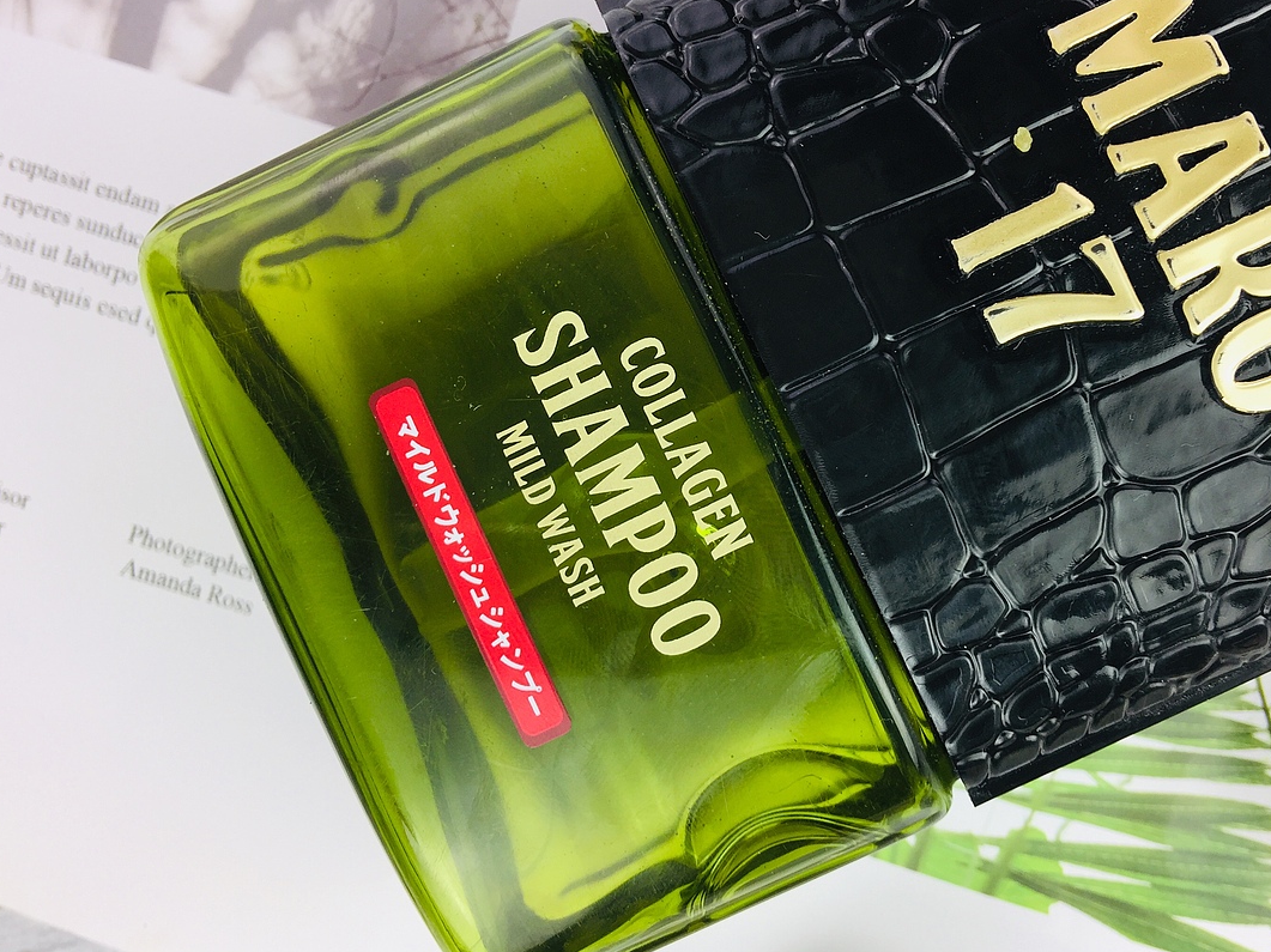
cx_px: 732
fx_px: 1285
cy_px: 426
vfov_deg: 40.6
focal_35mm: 35
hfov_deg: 52.4
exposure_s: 1/119
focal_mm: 4.15
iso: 32
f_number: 2.2
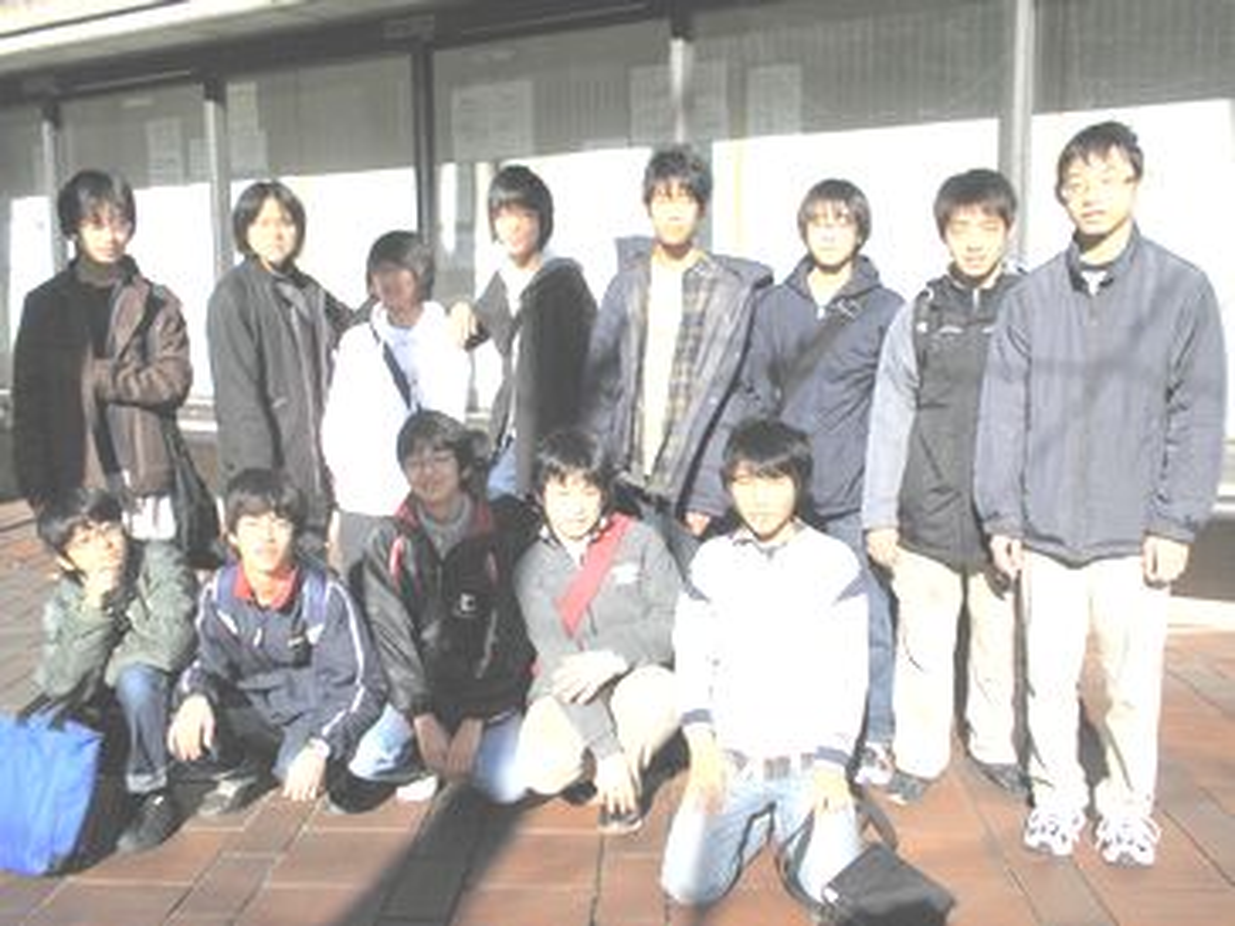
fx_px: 1320
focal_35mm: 37
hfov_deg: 50.1
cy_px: 463
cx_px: 618
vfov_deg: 38.7
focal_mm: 6.6
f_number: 10
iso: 64
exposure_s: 1/160
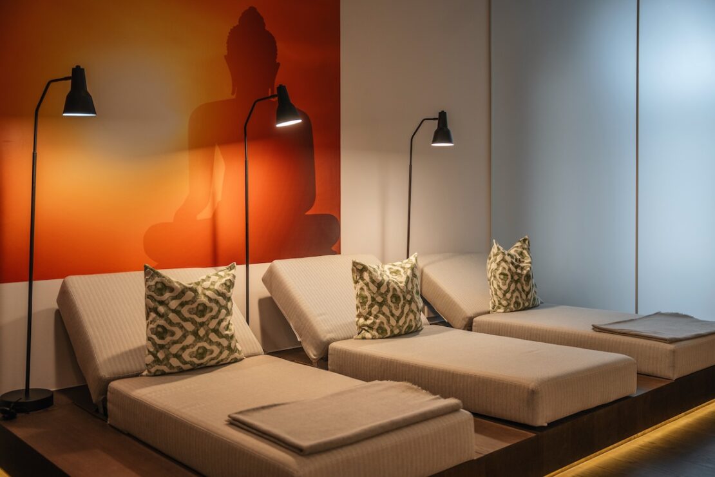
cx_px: 358
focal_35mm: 36
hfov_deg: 53.1
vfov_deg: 36.9
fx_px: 715
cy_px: 238
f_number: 2.8
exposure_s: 1/40
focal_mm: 36
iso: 400
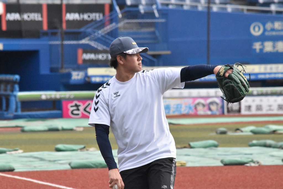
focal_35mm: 450
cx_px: 142
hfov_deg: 4.6
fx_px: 3538
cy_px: 94
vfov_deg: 3.1
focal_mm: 300
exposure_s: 1/4000
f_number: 13
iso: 10000
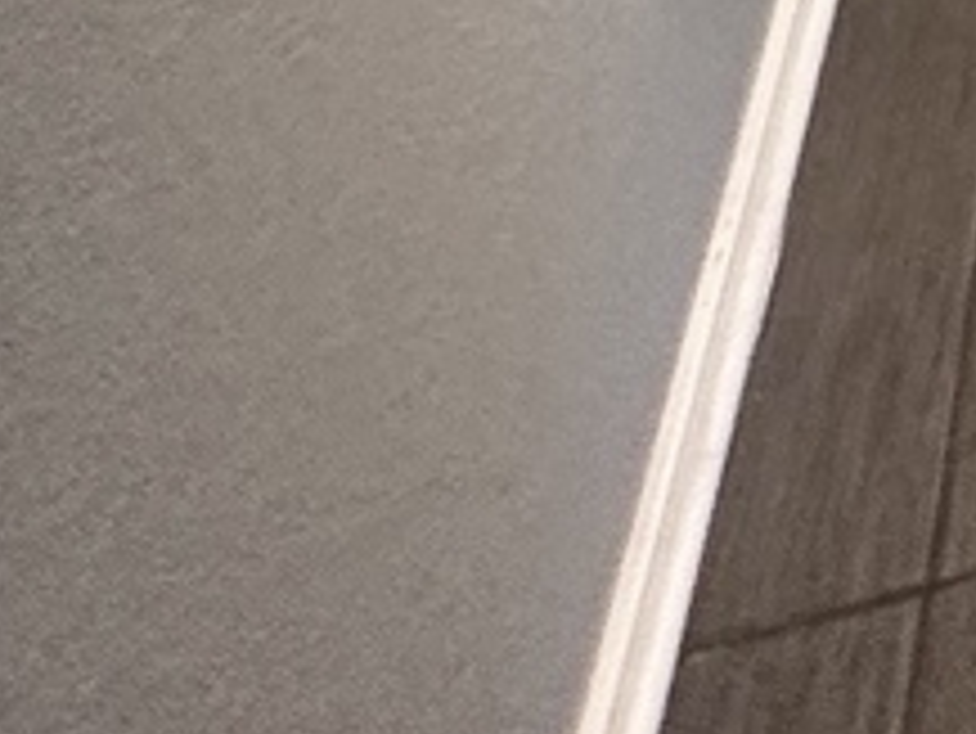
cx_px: 2330
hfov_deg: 14.3
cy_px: -1662
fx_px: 2624
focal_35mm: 93
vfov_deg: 10.0
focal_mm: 2.22
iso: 200
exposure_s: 1/60
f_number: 2.2
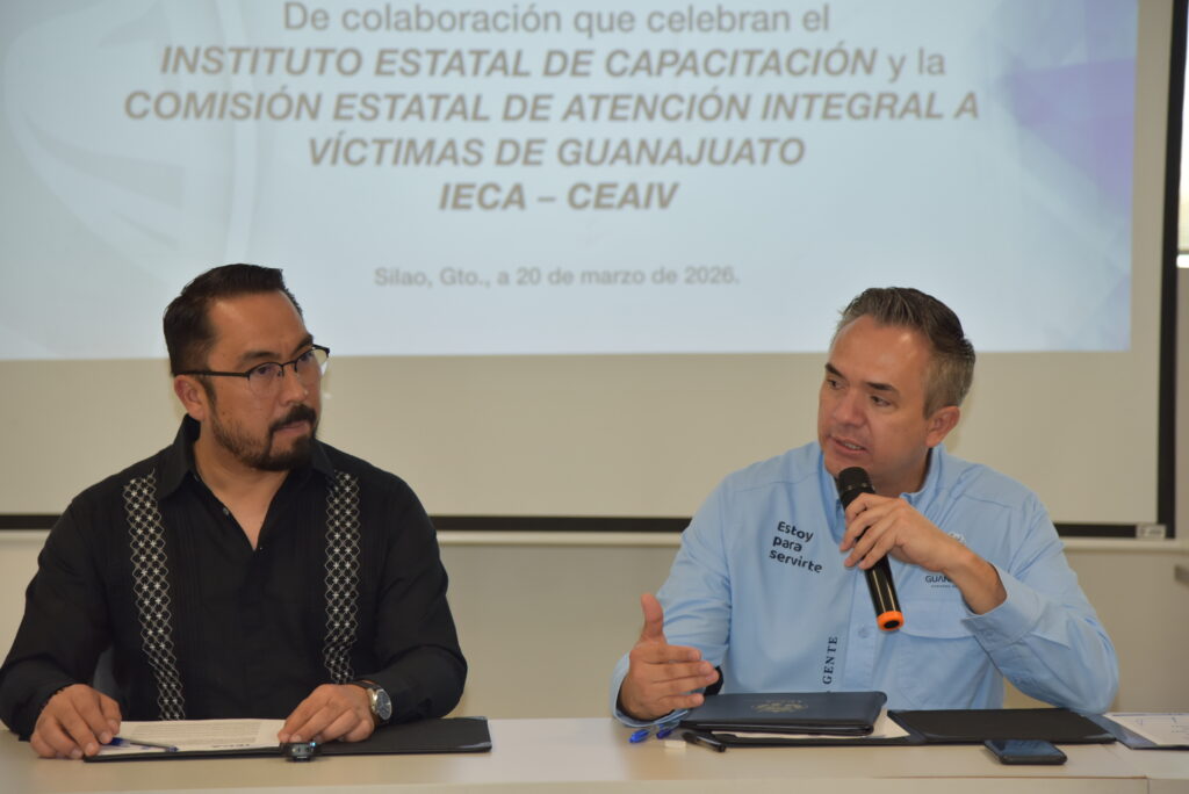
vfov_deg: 13.1
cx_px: 594
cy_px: 397
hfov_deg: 19.4
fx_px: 3470
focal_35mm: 105
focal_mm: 105
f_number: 4.5
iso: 640
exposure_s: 1/125
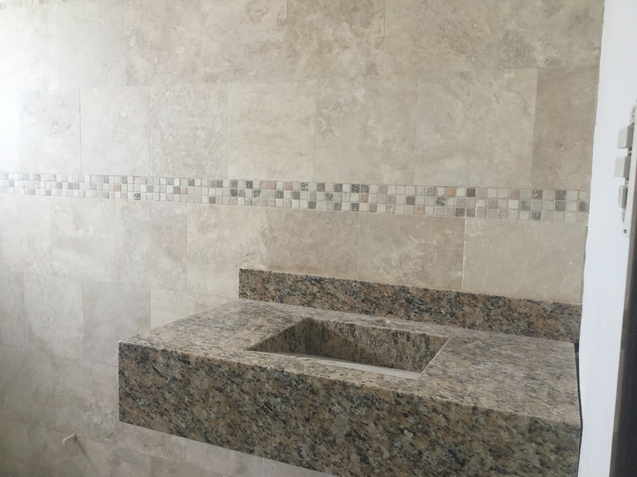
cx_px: 318
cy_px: 238
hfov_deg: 58.4
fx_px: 570
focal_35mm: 31
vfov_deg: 45.4
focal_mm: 3.3
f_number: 2.4
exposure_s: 1/30
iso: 50
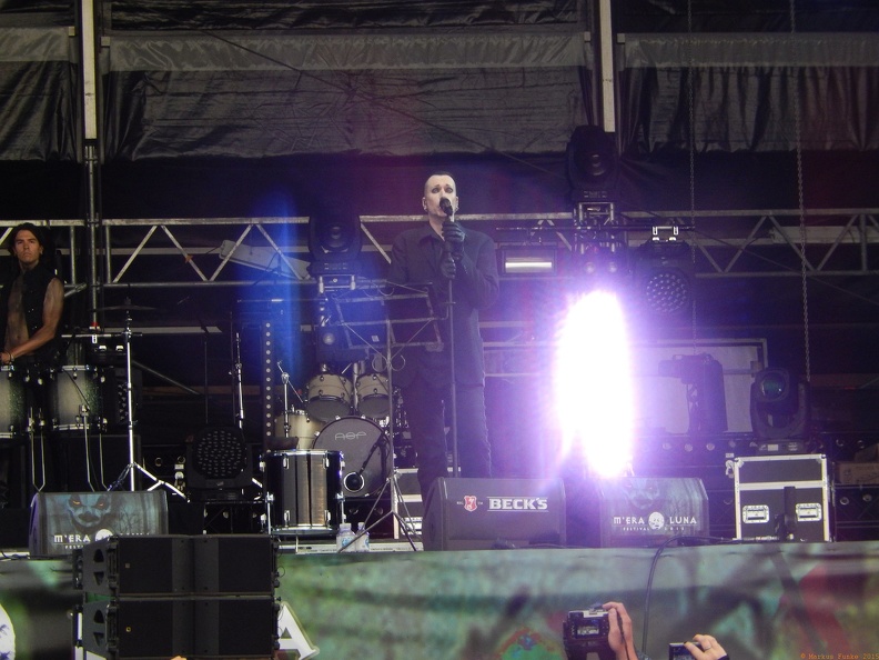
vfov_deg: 8.8
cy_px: 330
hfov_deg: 11.7
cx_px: 440
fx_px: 4291
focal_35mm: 169
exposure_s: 1/100
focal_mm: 30.3
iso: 400
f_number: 5.7
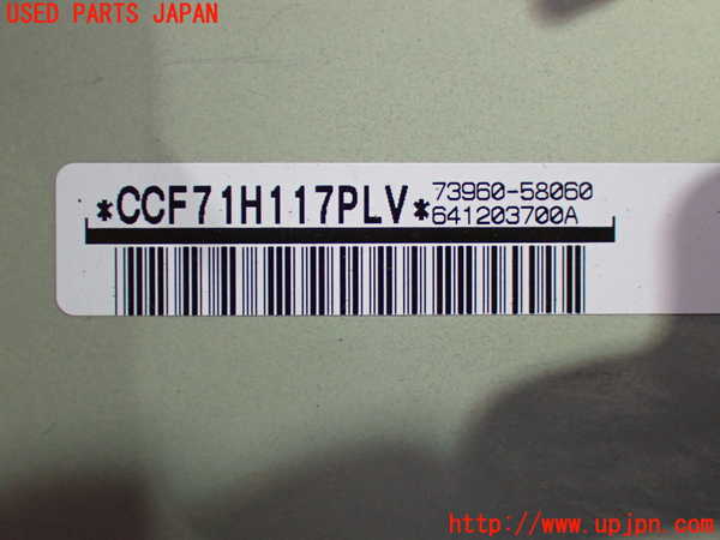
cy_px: 270
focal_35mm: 54
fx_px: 1123
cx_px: 360
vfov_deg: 27.0
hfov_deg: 35.5
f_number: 3.3
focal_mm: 9.65
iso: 1000
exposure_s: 1/50
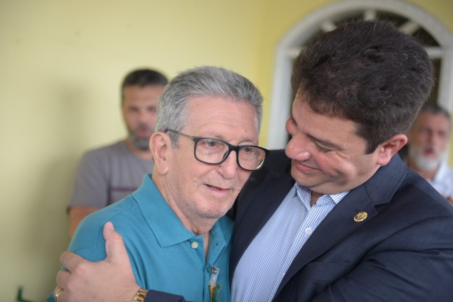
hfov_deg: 35.6
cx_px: 226
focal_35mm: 56
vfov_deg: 24.2
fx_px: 705
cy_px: 151
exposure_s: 1/250
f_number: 2.8
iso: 200
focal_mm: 56
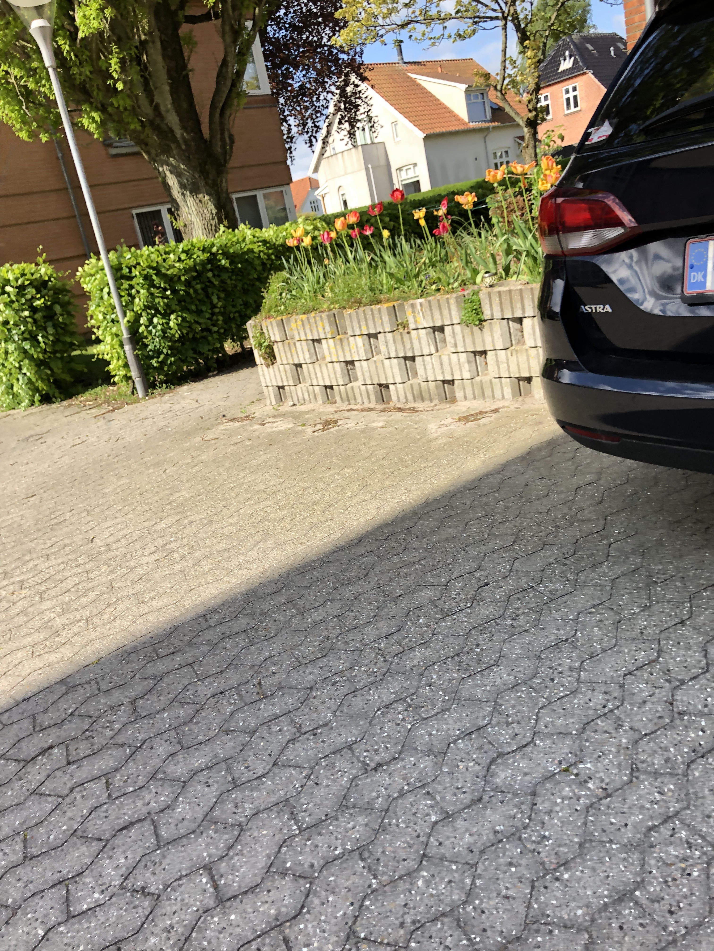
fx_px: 770
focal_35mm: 28
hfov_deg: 49.7
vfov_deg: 63.4
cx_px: 357
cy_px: 476
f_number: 1.8
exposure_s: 1/348
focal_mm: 3.99
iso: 20
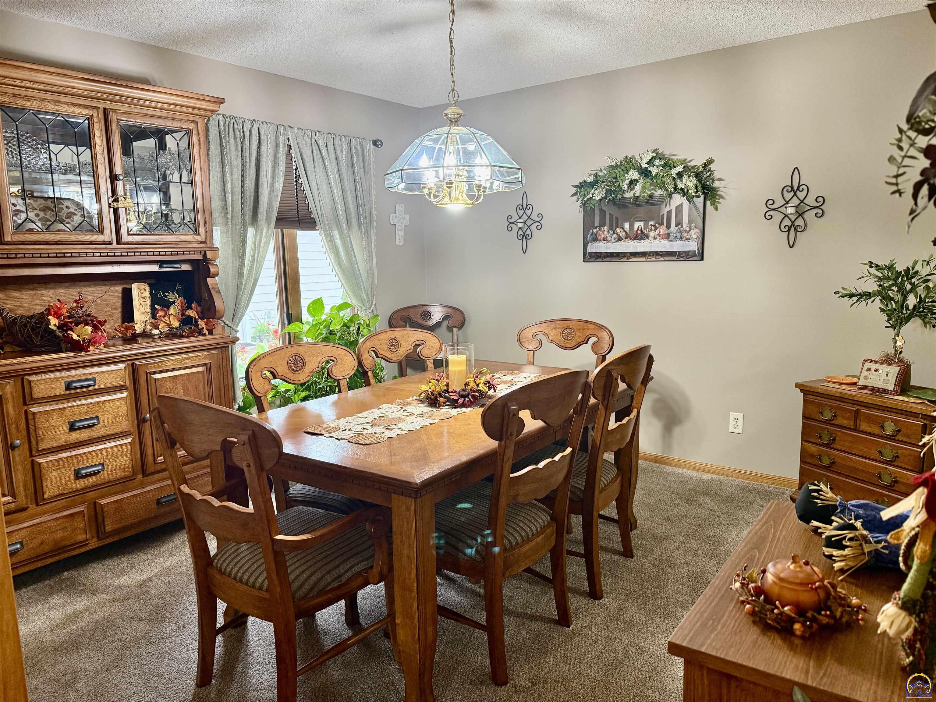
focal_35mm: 24
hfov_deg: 71.6
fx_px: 649
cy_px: 351
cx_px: 468
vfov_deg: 56.8
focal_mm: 6.76
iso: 250
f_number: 1.78
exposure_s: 1/60
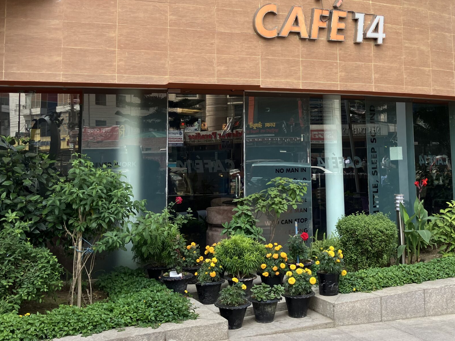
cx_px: 291
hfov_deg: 41.7
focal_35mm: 45
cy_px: 89
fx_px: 592
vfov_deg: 31.7
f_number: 1.8
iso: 32
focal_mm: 3.99
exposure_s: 1/405
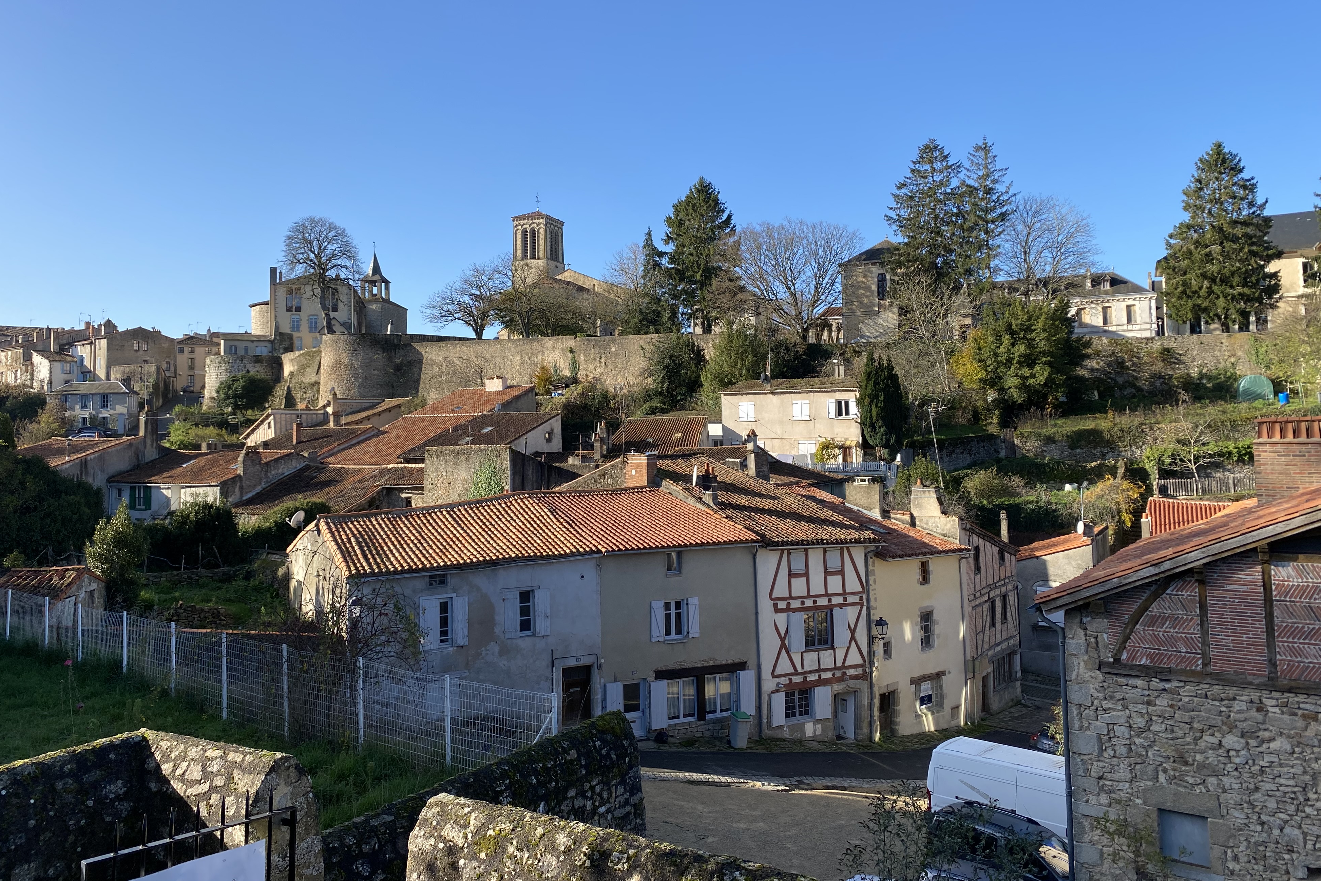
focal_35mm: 28
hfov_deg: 65.5
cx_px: 660
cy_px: 376
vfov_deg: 46.3
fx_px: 1027
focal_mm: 4.25
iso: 32
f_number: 1.8
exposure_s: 1/1653
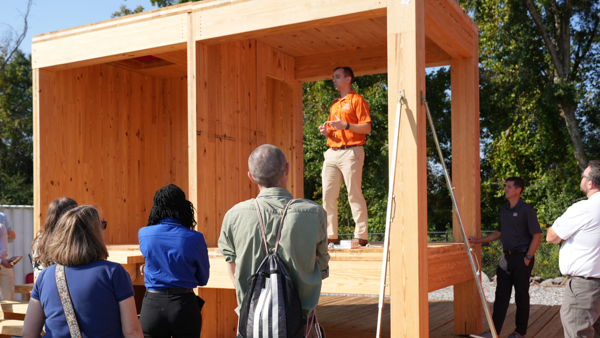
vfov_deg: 29.6
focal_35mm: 40
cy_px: 218
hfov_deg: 50.5
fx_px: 636
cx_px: 292
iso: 100
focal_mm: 33
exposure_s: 1/500
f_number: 4.5
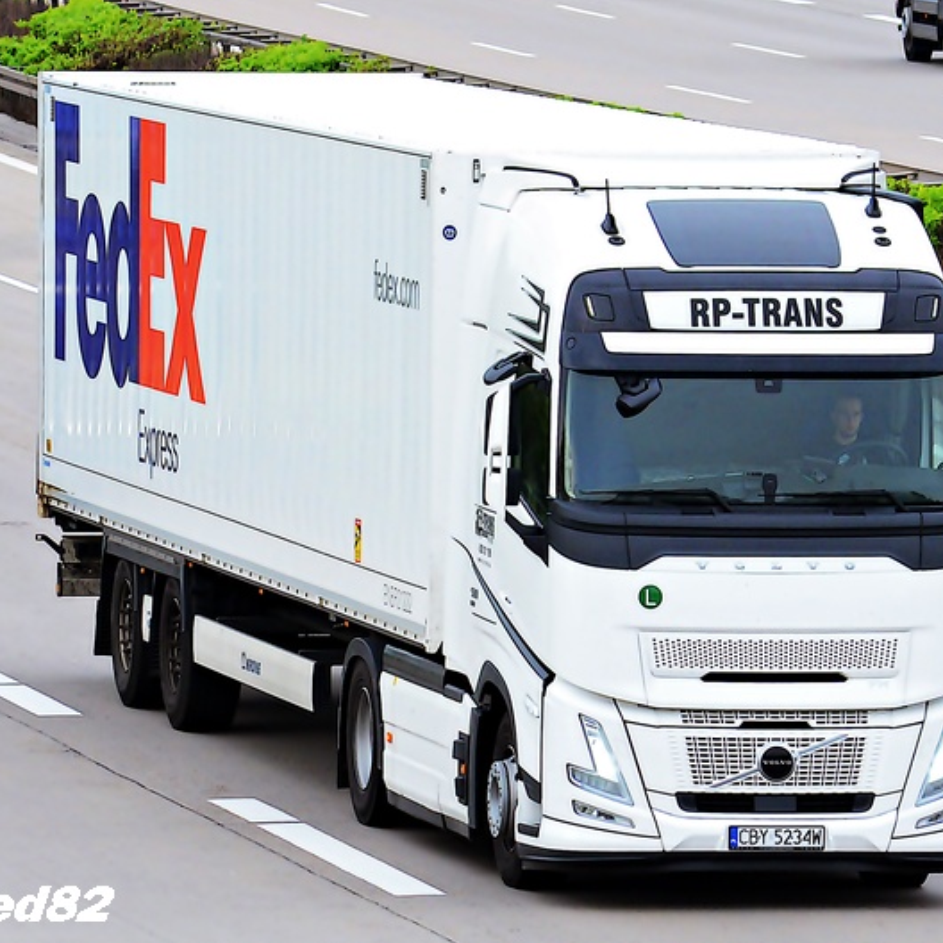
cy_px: 472
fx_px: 10109
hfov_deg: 5.3
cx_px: 513
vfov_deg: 5.3
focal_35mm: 328
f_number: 8
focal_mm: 170
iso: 1600
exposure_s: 1/800
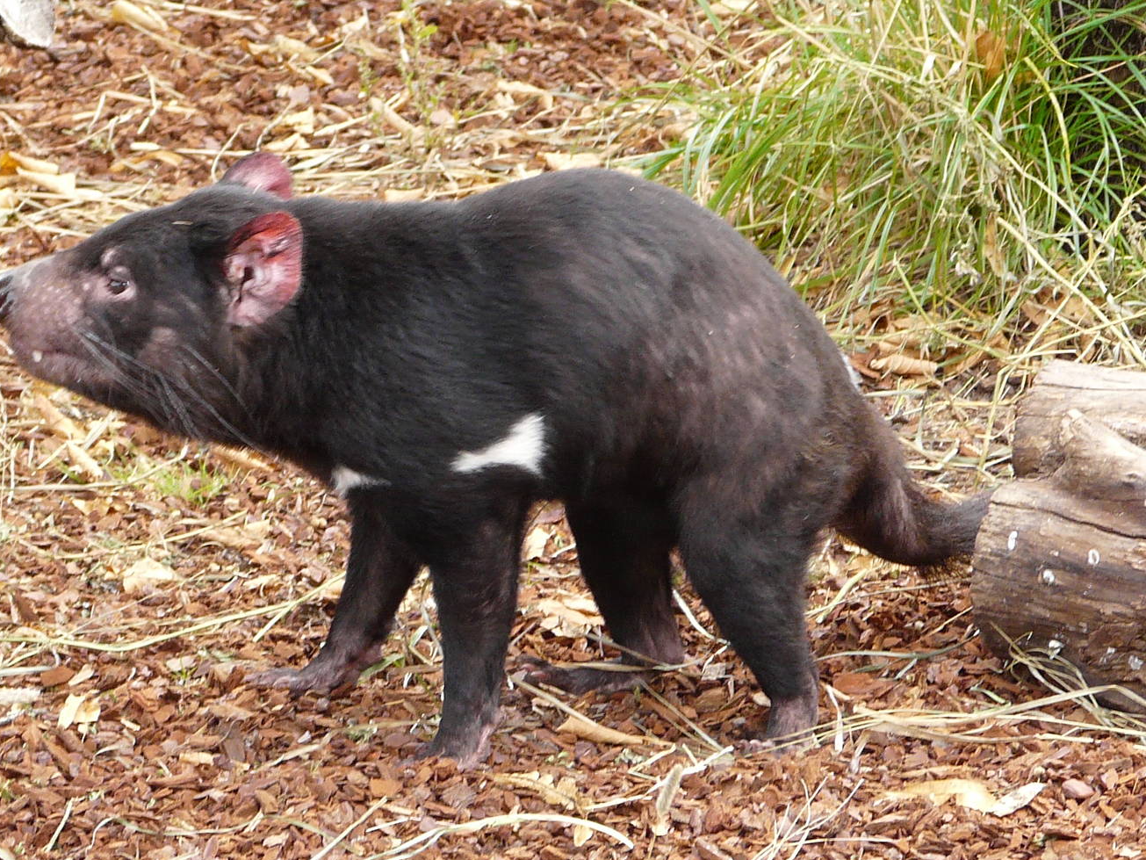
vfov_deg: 5.3
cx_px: 528
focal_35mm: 282
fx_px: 9337
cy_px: 478
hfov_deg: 7.0
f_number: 3.6
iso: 100
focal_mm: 23.7
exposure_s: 1/60
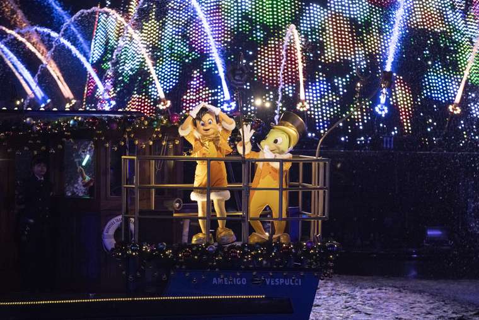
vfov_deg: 6.9
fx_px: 2661
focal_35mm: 200
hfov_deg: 10.3
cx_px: 240
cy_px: 160
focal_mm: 200
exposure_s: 1/500
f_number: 4
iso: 6400
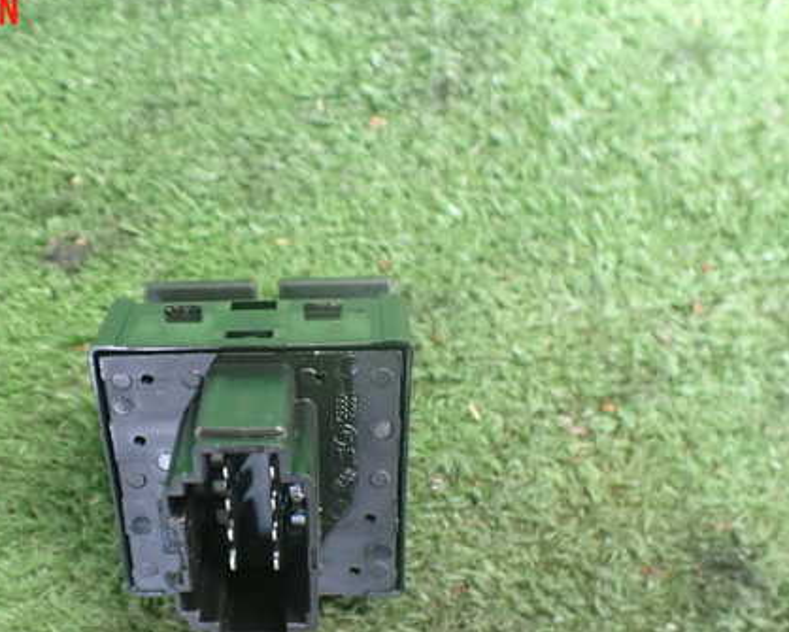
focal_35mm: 42
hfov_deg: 43.0
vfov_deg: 35.4
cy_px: 413
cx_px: 242
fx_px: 981
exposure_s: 1/30
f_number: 2.3
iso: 800
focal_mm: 5.4
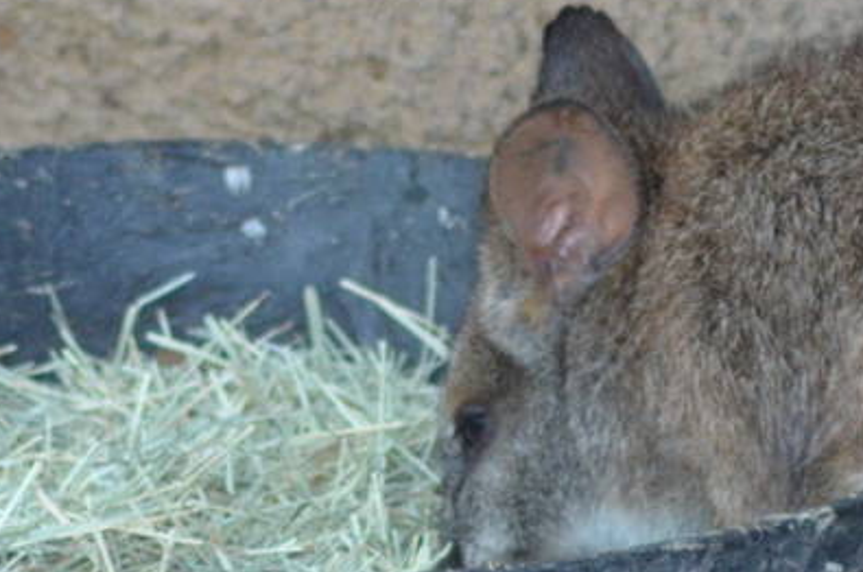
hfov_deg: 1.8
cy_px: 548
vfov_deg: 1.2
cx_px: 1119
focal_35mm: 1124
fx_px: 26901
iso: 2000
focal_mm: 185
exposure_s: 1/500
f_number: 4.5
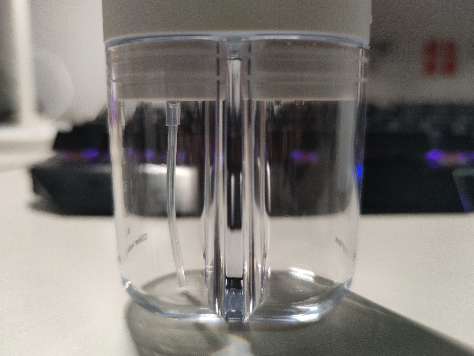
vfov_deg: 56.8
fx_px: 329
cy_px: 178
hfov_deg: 71.6
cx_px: 237
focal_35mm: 24
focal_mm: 6.72
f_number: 1.69
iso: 274
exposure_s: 1/100
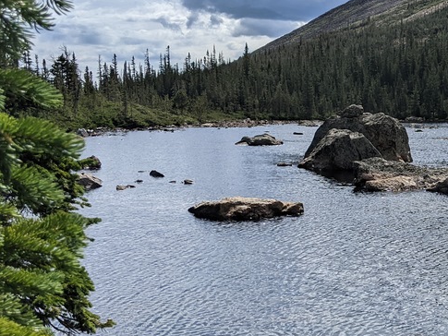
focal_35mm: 57
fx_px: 738
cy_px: 192
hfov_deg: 32.0
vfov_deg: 25.6
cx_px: 408
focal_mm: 4.44
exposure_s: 1/11765
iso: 72
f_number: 1.8
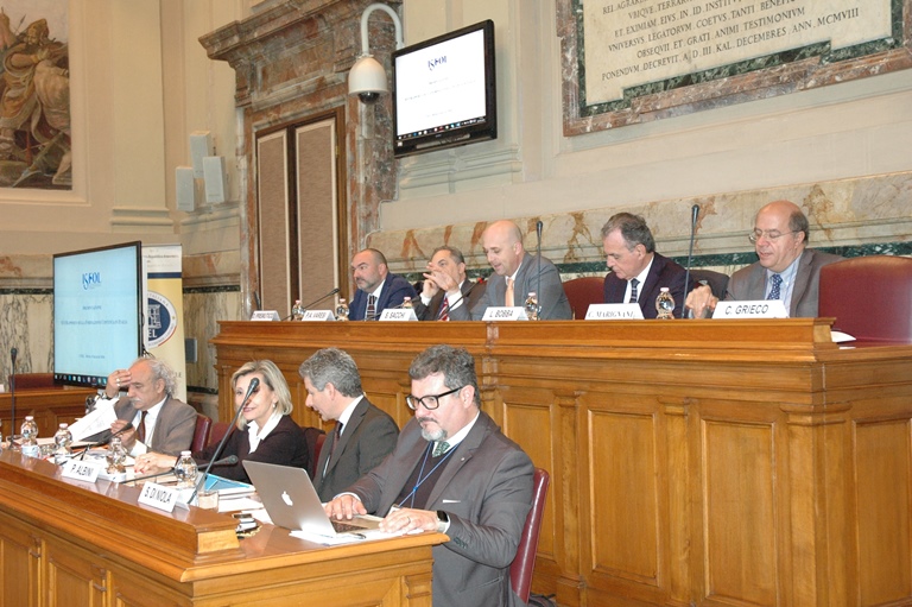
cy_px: 304
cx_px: 456
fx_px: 1177
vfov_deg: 28.9
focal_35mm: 46
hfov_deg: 42.3
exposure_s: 1/50
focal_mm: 31
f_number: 5
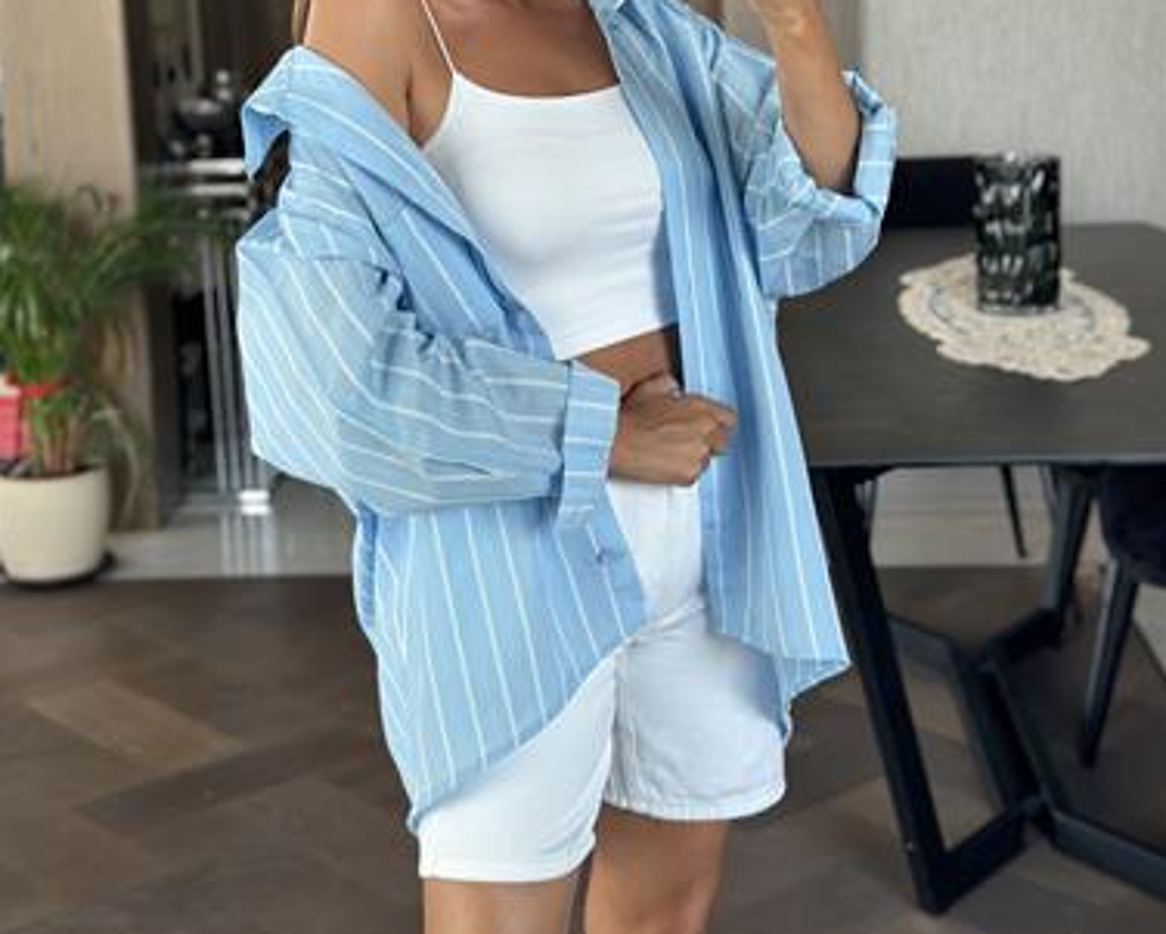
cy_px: 276
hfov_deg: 30.0
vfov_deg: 24.1
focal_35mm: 63
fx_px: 2175
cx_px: 583
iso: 125
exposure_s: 1/67
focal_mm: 6.86
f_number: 1.78
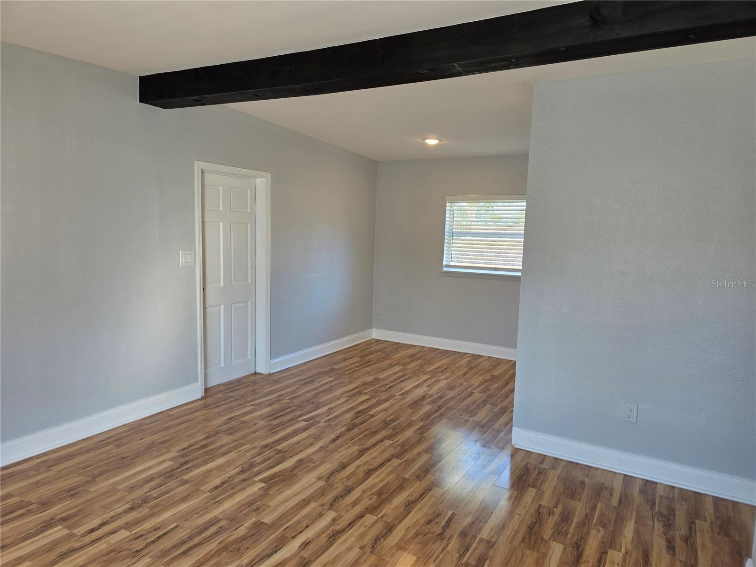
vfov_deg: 58.9
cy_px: 284
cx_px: 378
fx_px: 502
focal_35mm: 23
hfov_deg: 73.9
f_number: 1.7
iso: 64
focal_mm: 6.3
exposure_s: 1/120
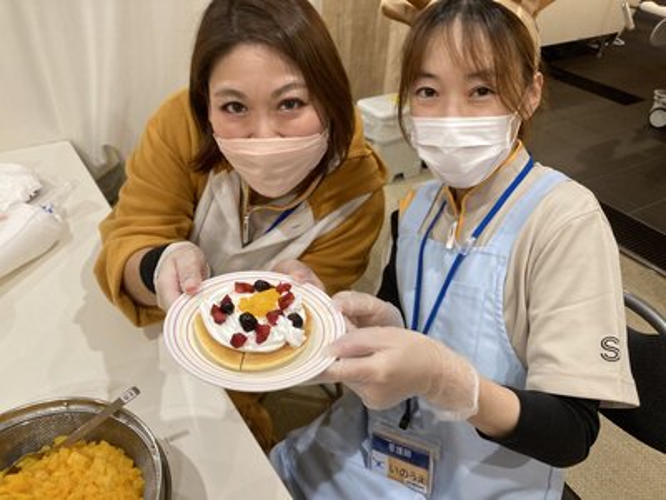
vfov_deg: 49.7
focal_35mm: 28
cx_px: 333
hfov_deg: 63.4
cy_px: 250
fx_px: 539
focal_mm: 3.99
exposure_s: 1/60
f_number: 1.8
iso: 160
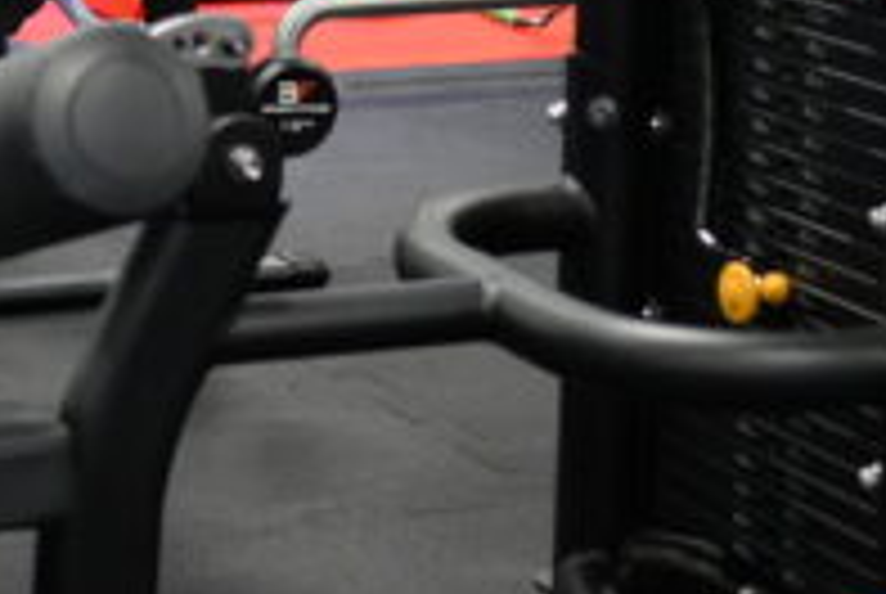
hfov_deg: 14.2
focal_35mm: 142
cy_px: -450
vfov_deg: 9.3
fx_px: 3500
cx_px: -22
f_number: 3.2
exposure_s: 1/125
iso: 1600
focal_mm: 35
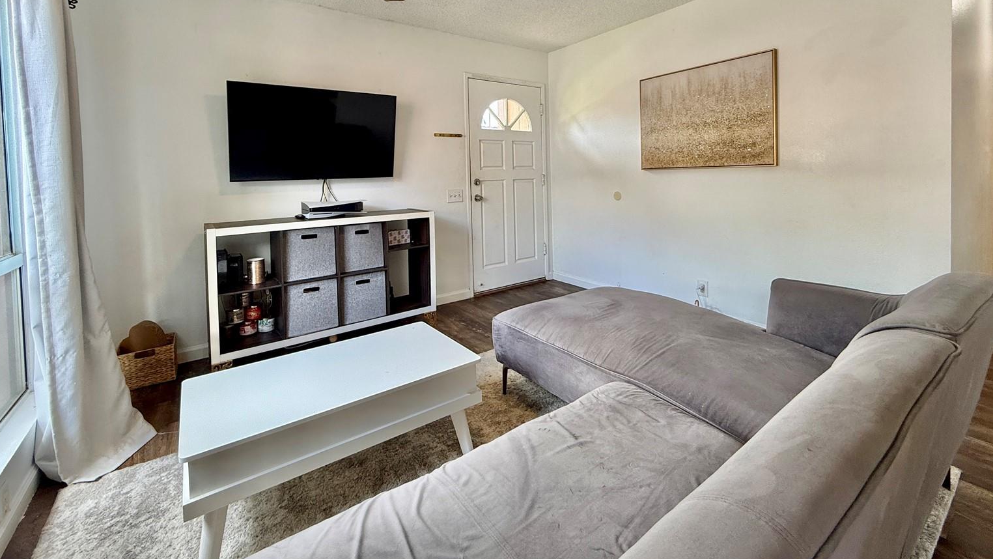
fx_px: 421
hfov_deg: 99.4
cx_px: 490
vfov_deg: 65.3
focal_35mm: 16
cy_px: 187
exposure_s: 1/120
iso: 160
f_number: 2.2
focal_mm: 2.22
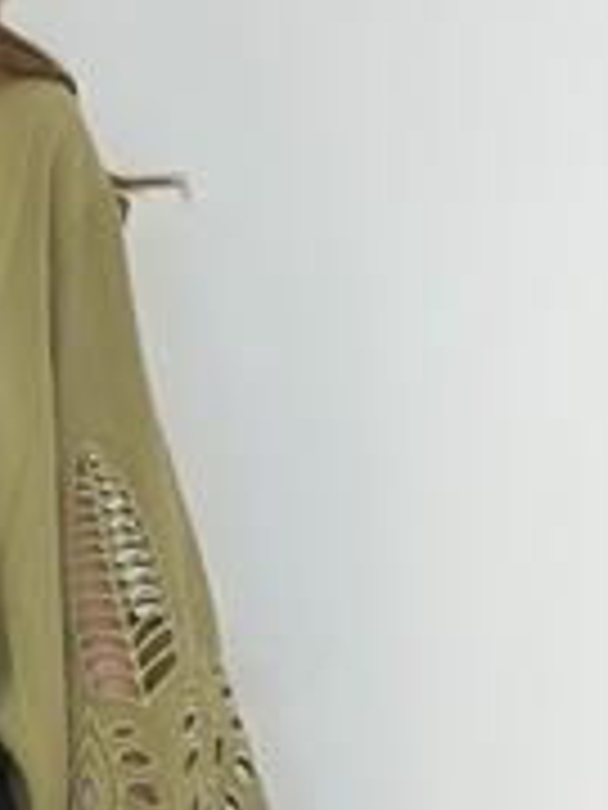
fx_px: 3325
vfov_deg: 13.9
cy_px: 466
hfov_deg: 10.2
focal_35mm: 142
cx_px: -261
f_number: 1.78
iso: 64
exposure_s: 1/100
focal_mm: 6.86
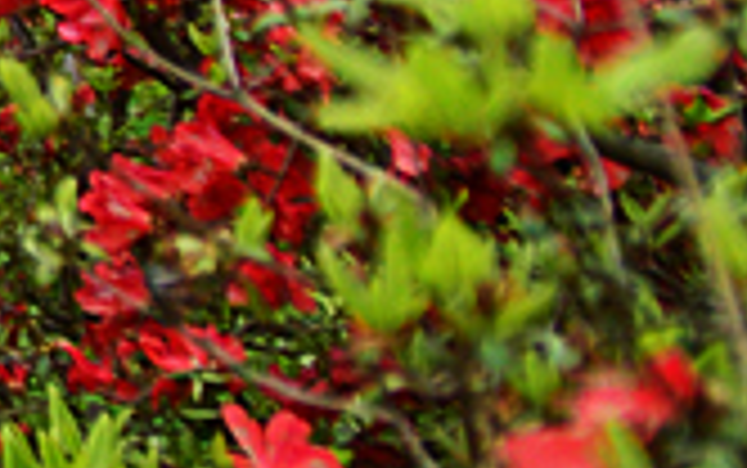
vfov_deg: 6.2
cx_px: -1910
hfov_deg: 8.0
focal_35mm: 199
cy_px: -868
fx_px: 4054
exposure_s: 1/800
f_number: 3.5
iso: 220
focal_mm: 18
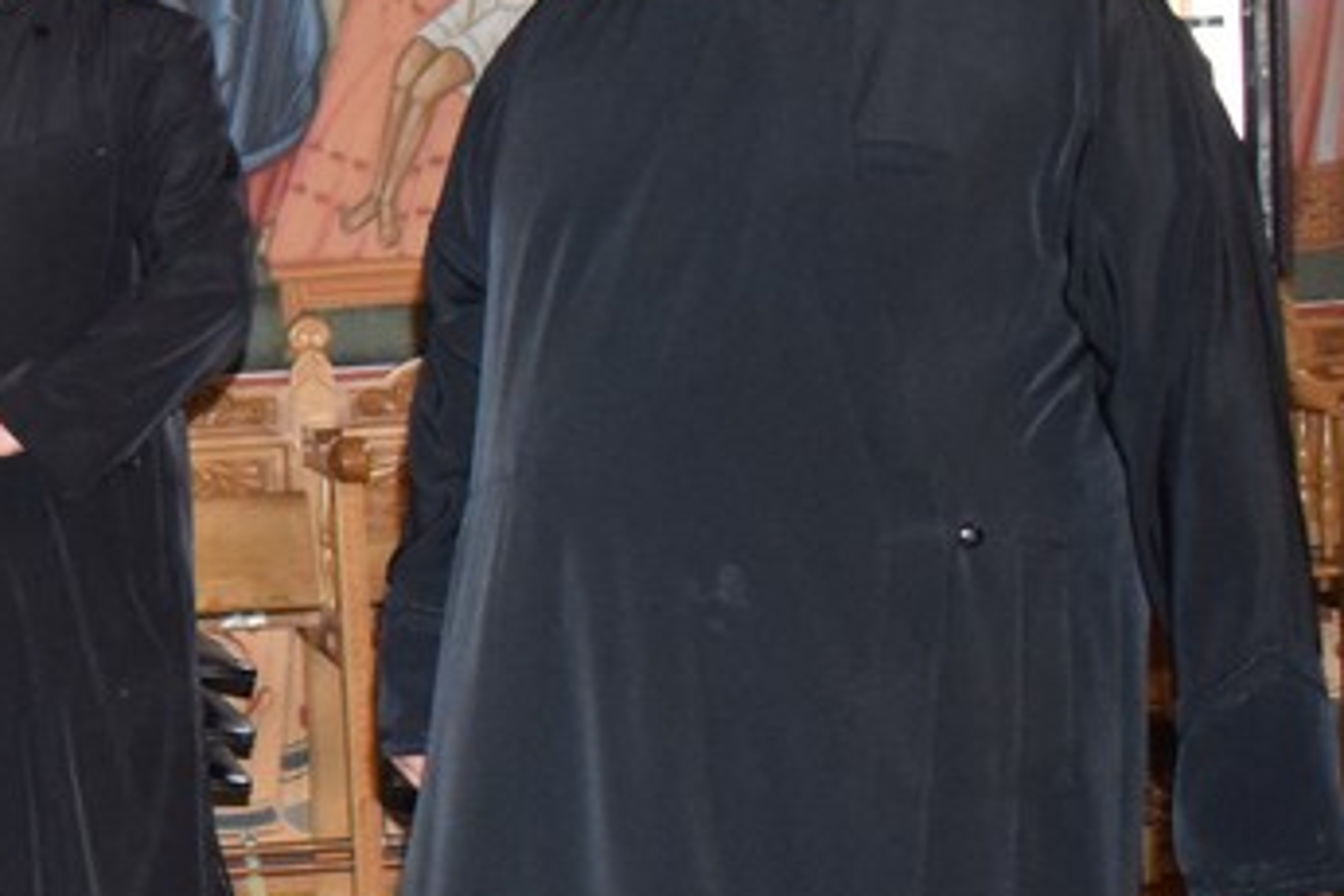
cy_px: 643
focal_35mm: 94
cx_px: -491
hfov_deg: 19.6
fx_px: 3509
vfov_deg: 14.5
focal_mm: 18
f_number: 3.5
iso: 2800
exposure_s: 1/60
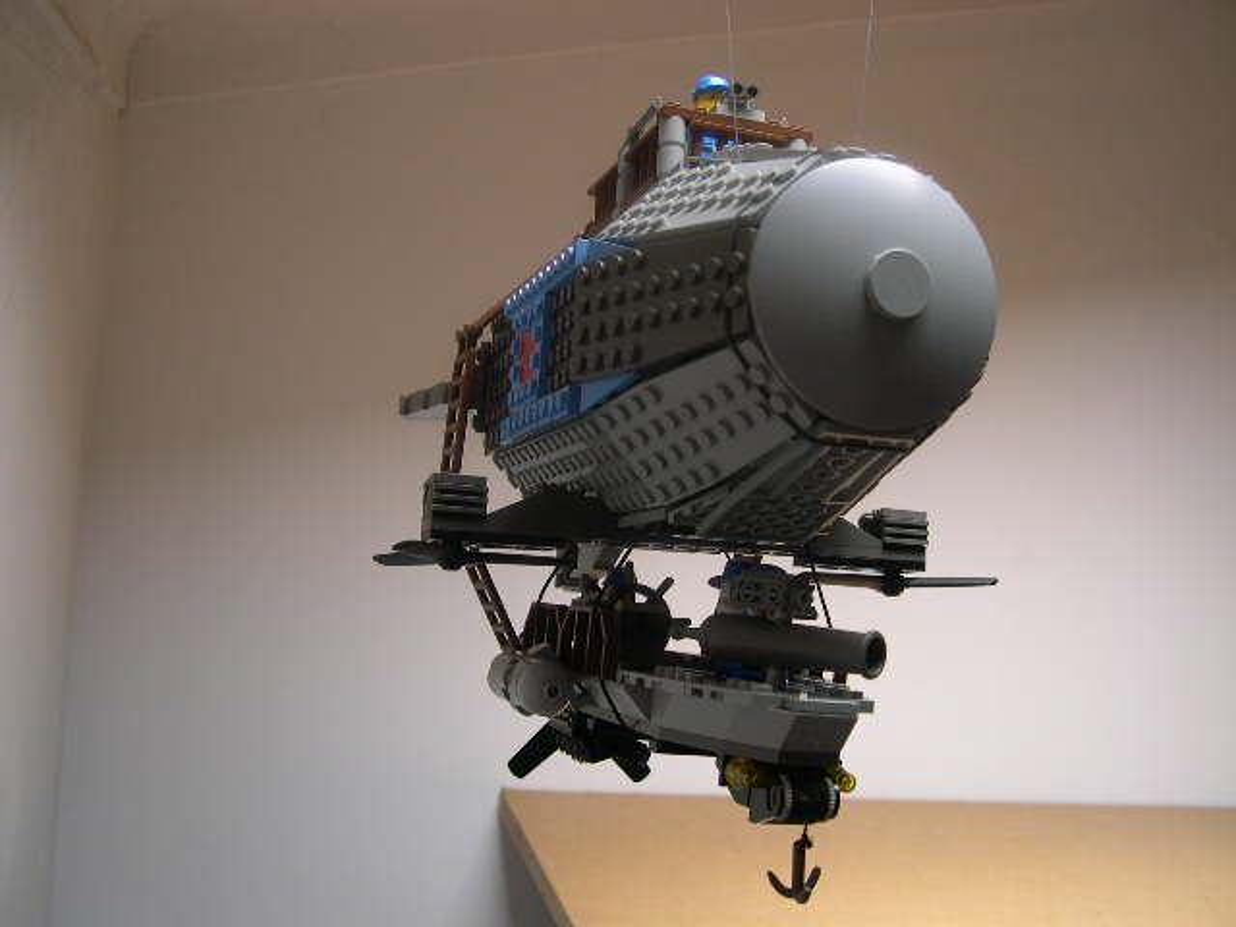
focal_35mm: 38
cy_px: 464
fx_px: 1357
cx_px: 618
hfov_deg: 49.0
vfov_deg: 37.7
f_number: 2.8
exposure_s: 1/106
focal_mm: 8
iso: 100
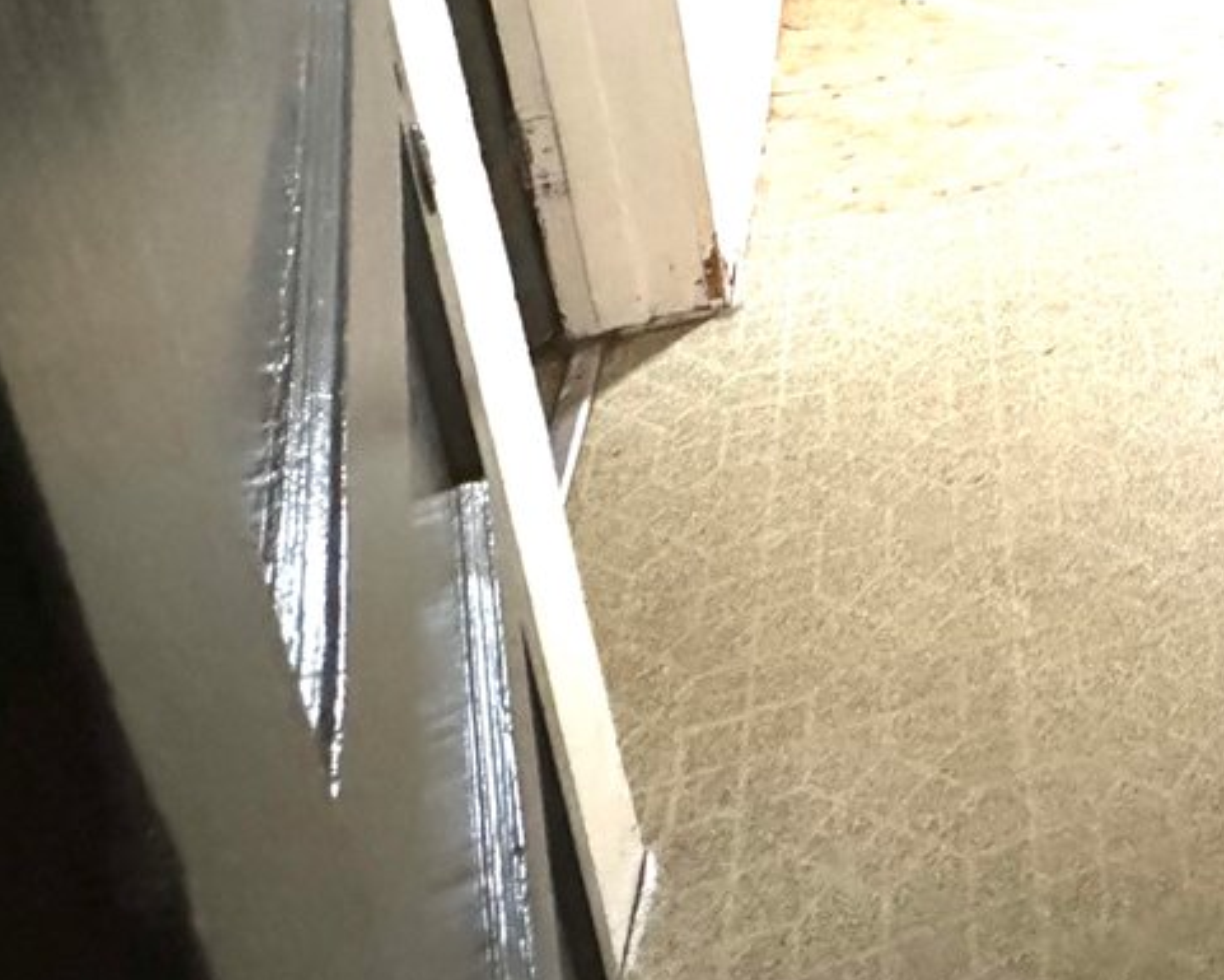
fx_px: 1558
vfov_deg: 29.2
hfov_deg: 30.2
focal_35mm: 43
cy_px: -251
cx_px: 1719
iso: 1250
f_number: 2.2
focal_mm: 2.22
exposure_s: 1/57
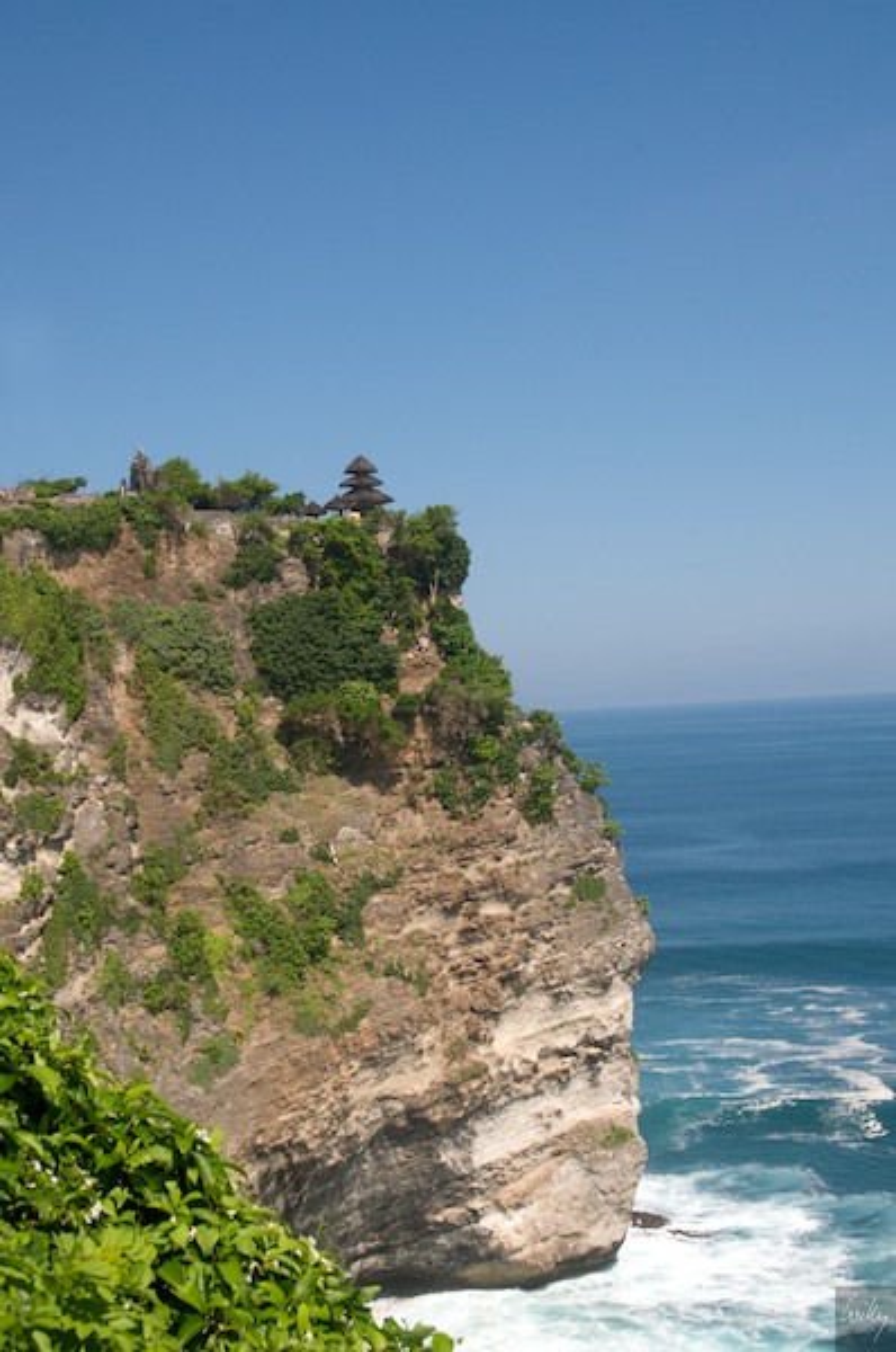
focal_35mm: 51
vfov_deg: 38.9
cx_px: 448
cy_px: 676
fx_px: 1910
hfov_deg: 26.4
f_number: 13
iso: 320
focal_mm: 34
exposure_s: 1/500
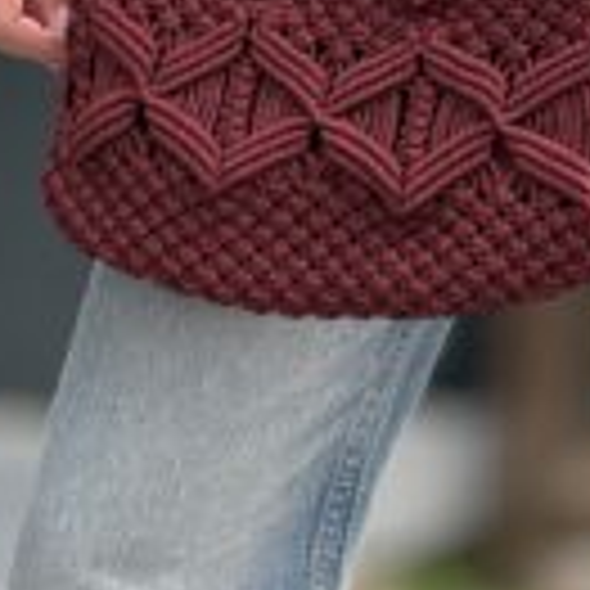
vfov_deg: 5.4
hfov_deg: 5.4
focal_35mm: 323
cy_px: -153
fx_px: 6228
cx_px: 464
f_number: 2.8
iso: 50
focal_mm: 15.66
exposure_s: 1/244
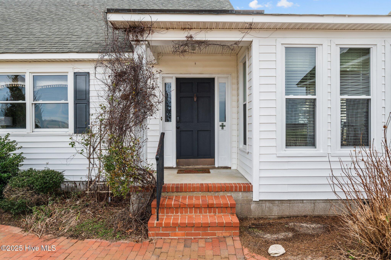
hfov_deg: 73.8
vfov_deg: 53.1
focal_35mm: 24
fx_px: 260
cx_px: 196
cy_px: 130
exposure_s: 1/250
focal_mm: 24
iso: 250
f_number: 8
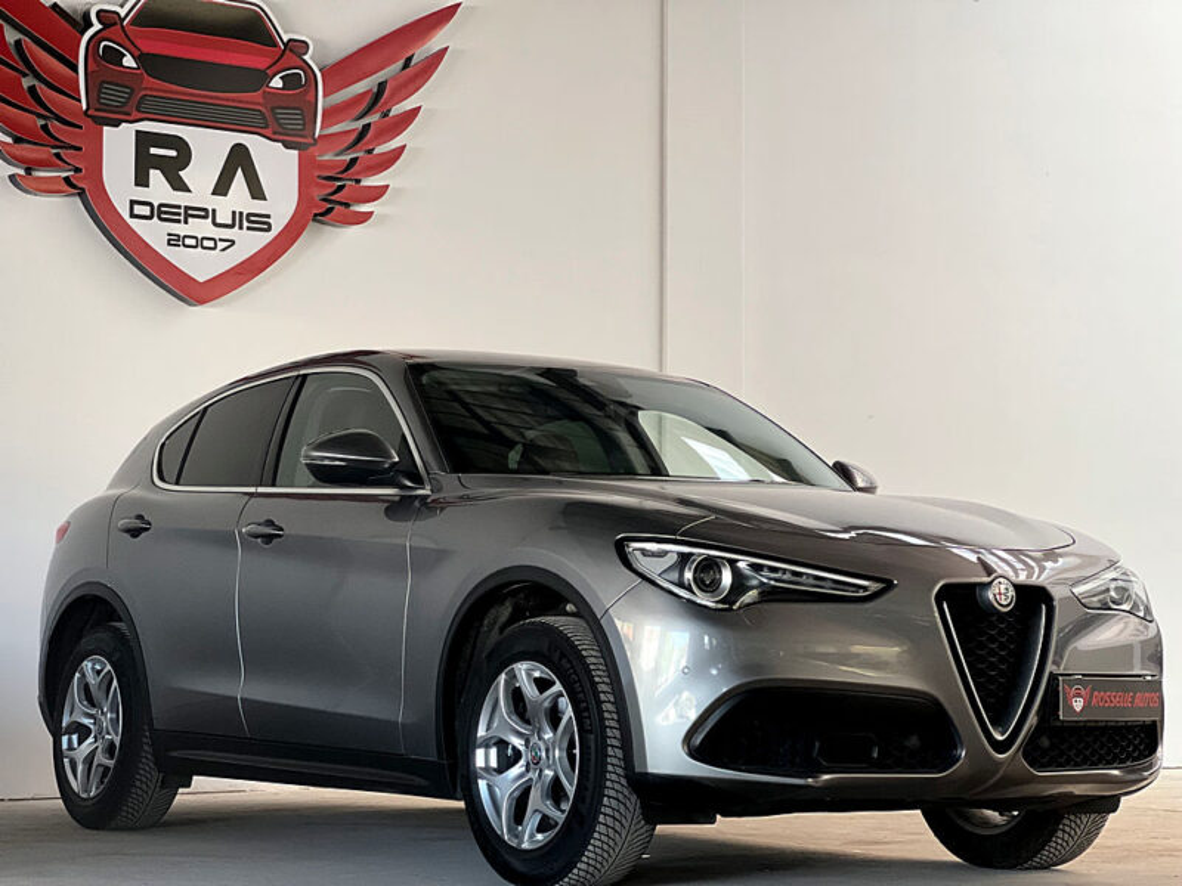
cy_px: 443
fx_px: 2629
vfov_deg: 19.1
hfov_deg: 25.3
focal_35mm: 77
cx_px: 591
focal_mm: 9
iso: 250
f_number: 2.8
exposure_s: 1/102
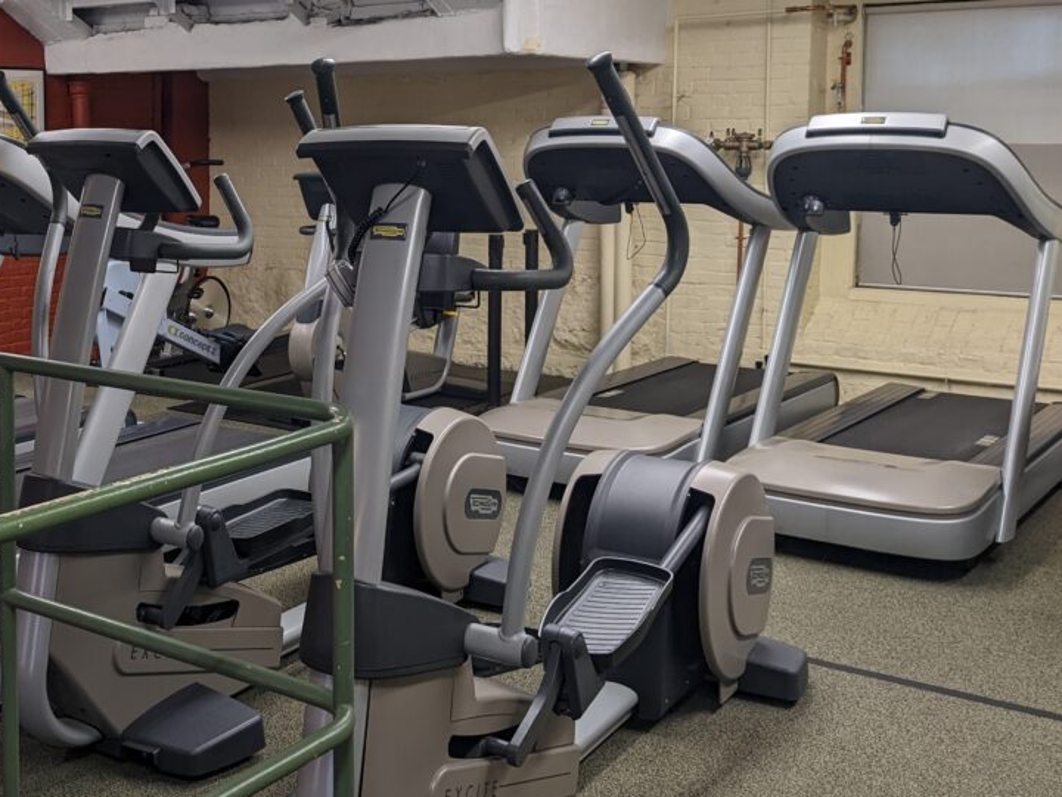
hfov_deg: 40.0
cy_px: 239
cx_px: 181
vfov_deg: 31.8
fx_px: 1381
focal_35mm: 45
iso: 47
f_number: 1.73
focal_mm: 4.38
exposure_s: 1/30
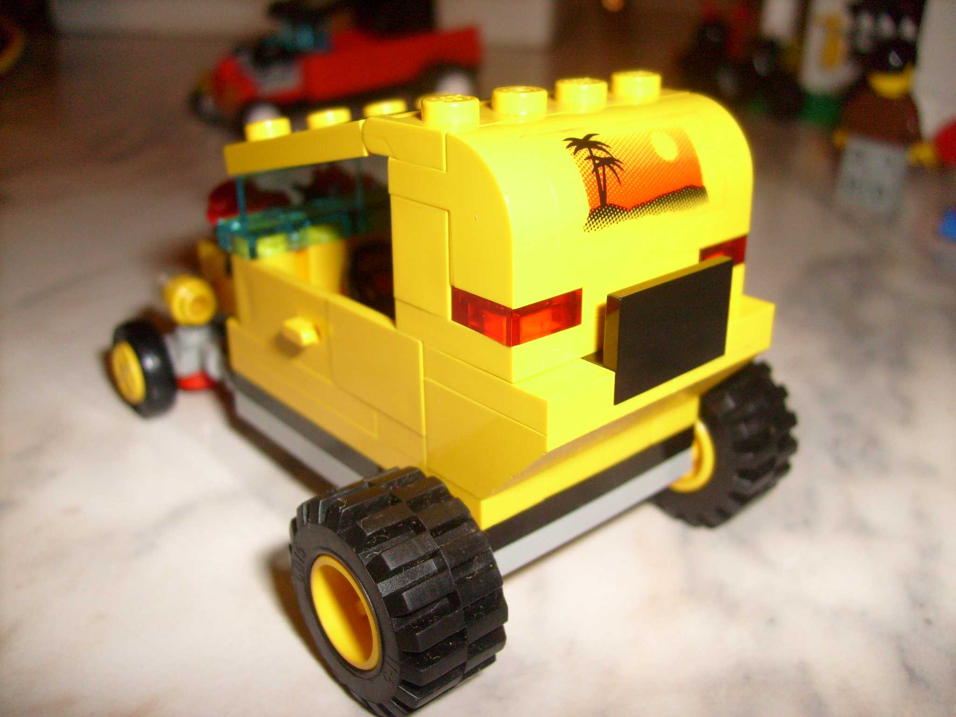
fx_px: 967
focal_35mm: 35
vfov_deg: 40.7
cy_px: 358
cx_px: 478
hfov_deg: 52.6
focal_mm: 5.8
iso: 100
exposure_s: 1/45
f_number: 2.8
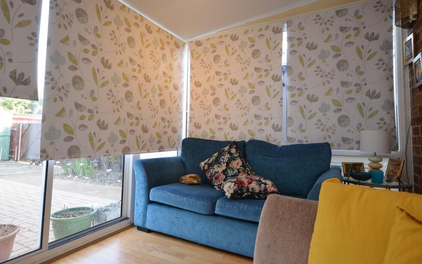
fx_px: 236
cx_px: 212
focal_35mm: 21
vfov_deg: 58.3
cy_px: 120
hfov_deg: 83.6
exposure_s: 1/60
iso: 500
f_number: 4.5
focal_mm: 13
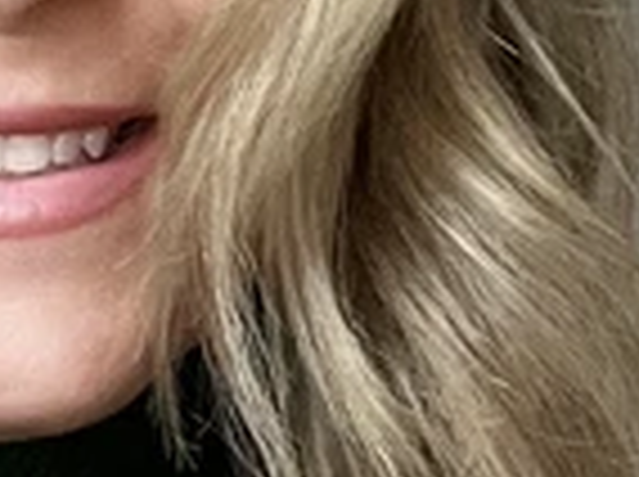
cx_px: -18
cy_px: -79
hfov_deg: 18.1
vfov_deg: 13.6
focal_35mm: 106
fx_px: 1953
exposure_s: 1/60
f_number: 2.2
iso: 320
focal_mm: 2.71
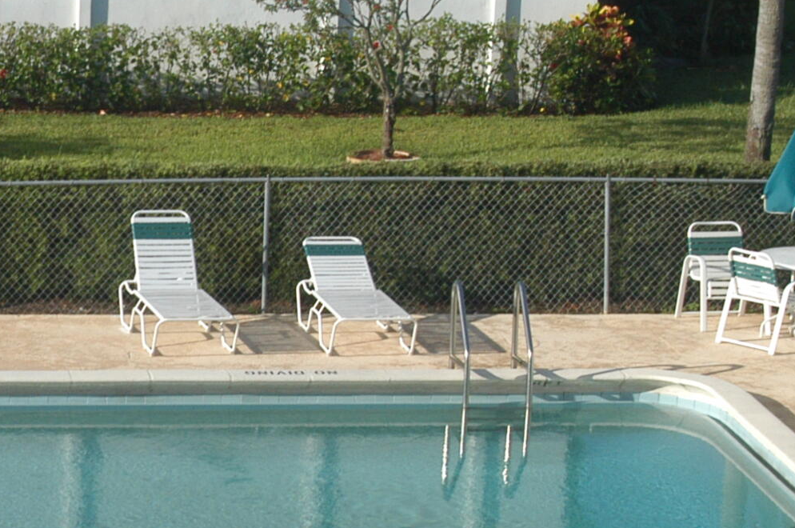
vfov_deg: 8.9
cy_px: 390
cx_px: -36
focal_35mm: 154
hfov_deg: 13.1
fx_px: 3396
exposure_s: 1/500
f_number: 10
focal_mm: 34
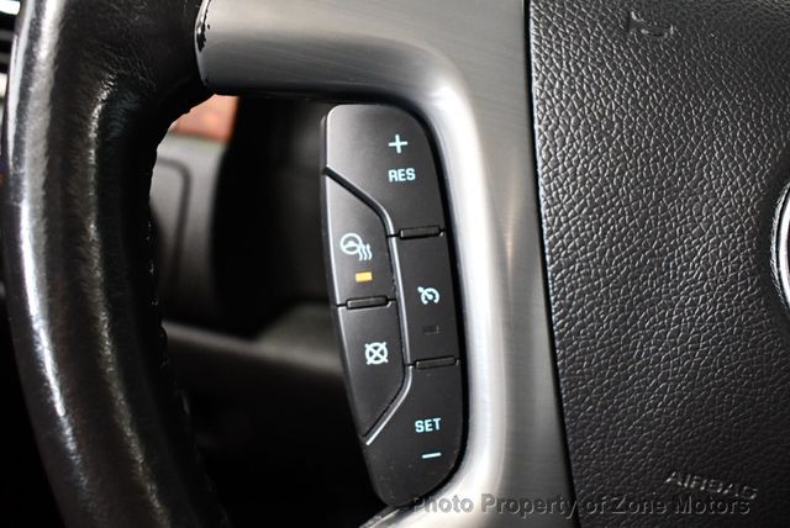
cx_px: 395
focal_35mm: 36
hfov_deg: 53.1
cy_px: 264
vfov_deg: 36.9
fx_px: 791
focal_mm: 18
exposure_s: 1/60
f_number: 3.5
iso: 3200
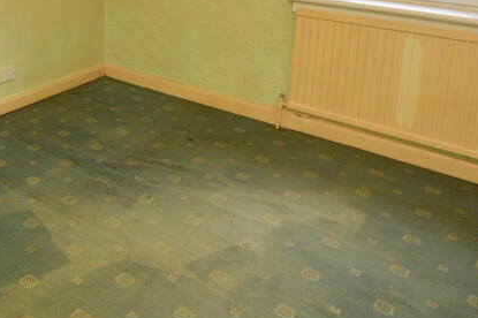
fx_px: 491
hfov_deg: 47.9
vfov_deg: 32.5
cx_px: 70
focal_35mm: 37
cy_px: -11
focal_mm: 10
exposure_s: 1/60
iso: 450
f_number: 3.5
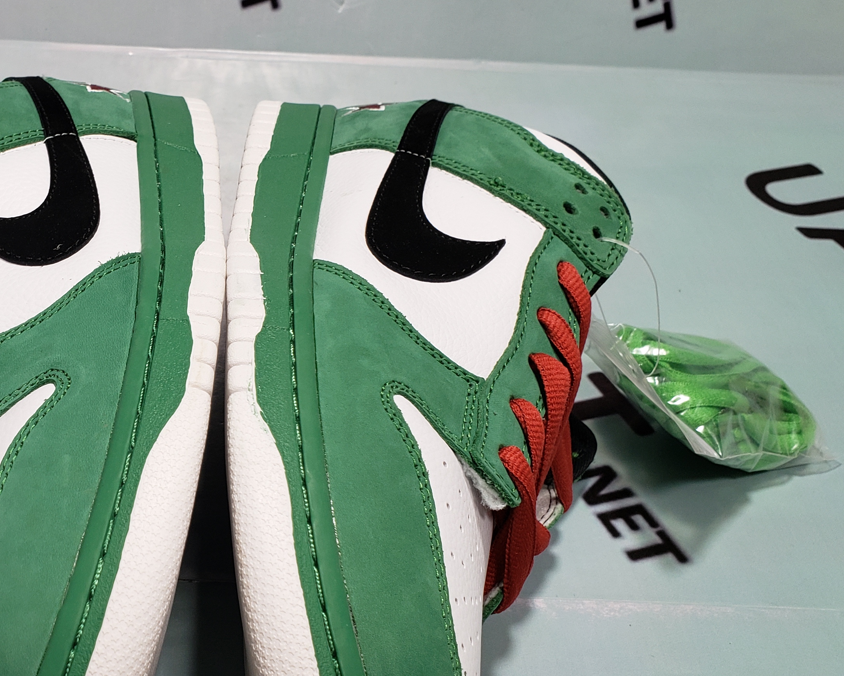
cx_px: 137
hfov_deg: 37.7
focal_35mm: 47
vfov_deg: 32.1
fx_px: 1174
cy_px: 370
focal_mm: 4.3
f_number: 2.4
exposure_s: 1/50
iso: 64
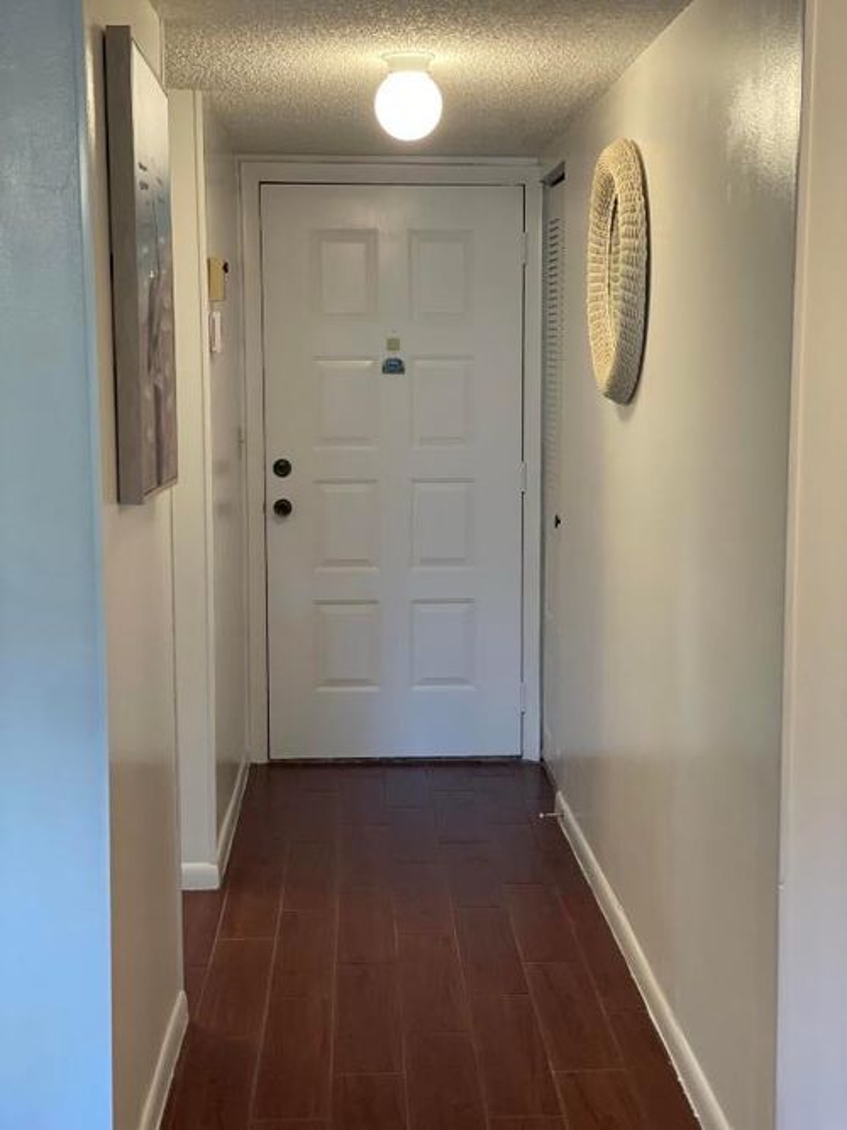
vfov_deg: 36.8
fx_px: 1697
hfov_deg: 28.0
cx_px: 424
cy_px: 565
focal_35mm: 52
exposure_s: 1/40
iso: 125
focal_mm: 6
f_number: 2
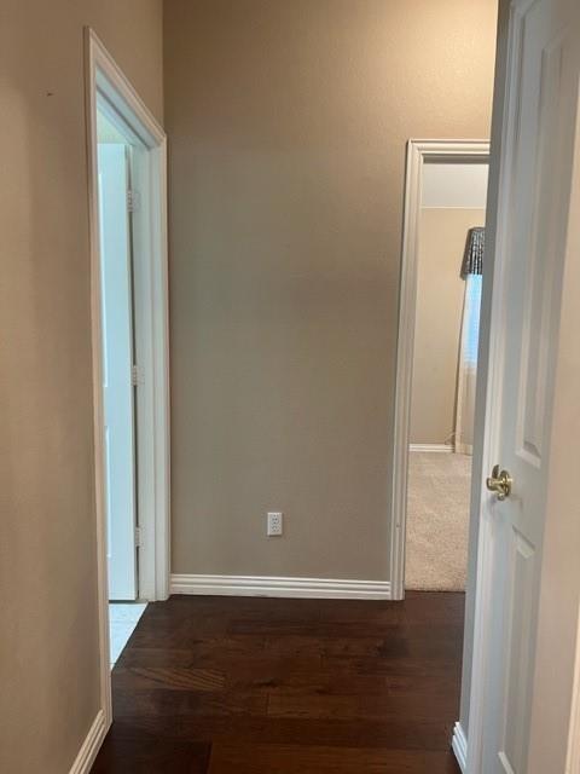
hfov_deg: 53.1
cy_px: 387
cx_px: 290
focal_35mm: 26
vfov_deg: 67.3
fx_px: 581
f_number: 1.5
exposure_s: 1/60
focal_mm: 5.7
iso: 160
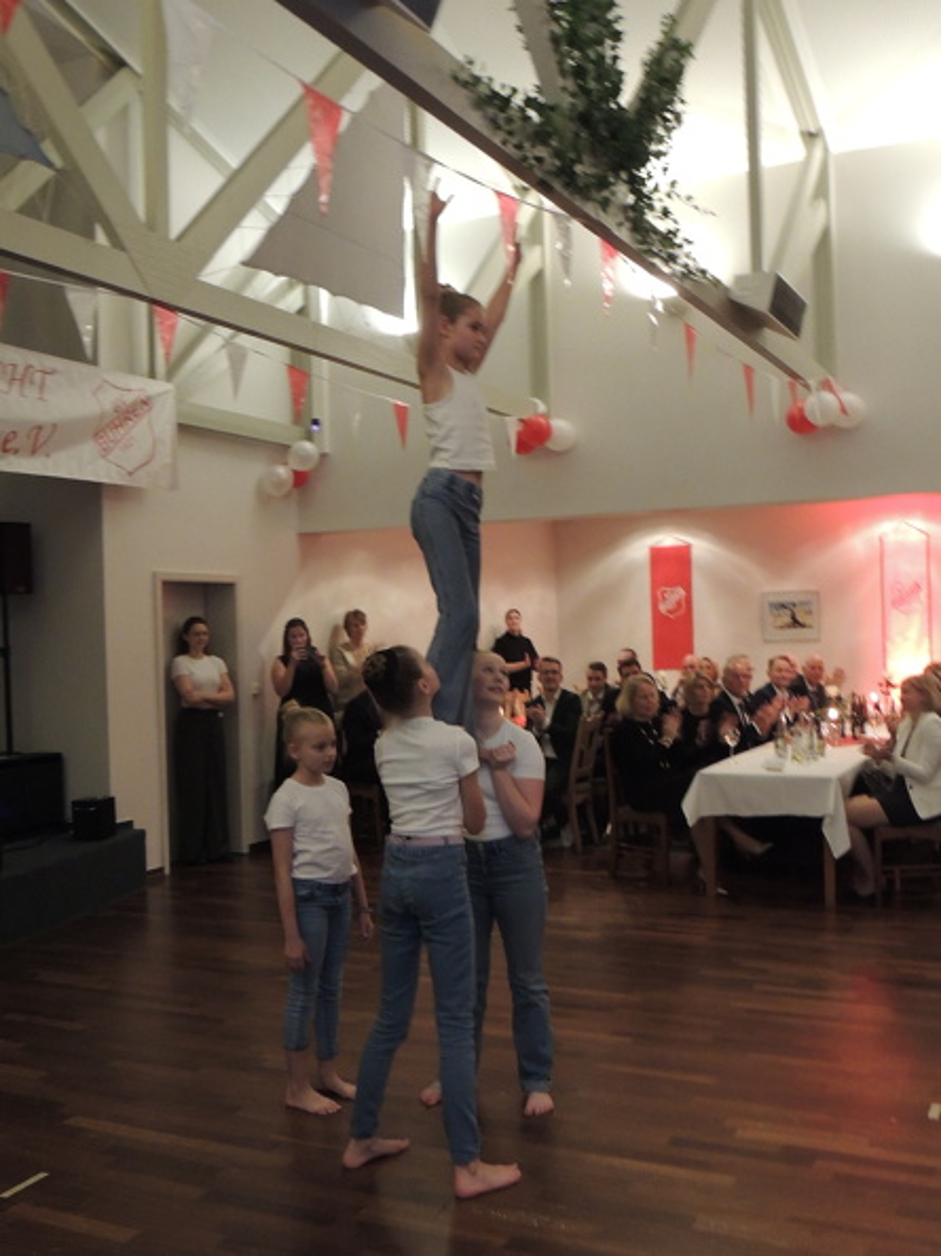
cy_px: 628
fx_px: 1269
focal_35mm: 35
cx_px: 470
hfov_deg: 40.7
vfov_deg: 52.6
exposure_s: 1/10
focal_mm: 6.2
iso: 800
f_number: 3.3
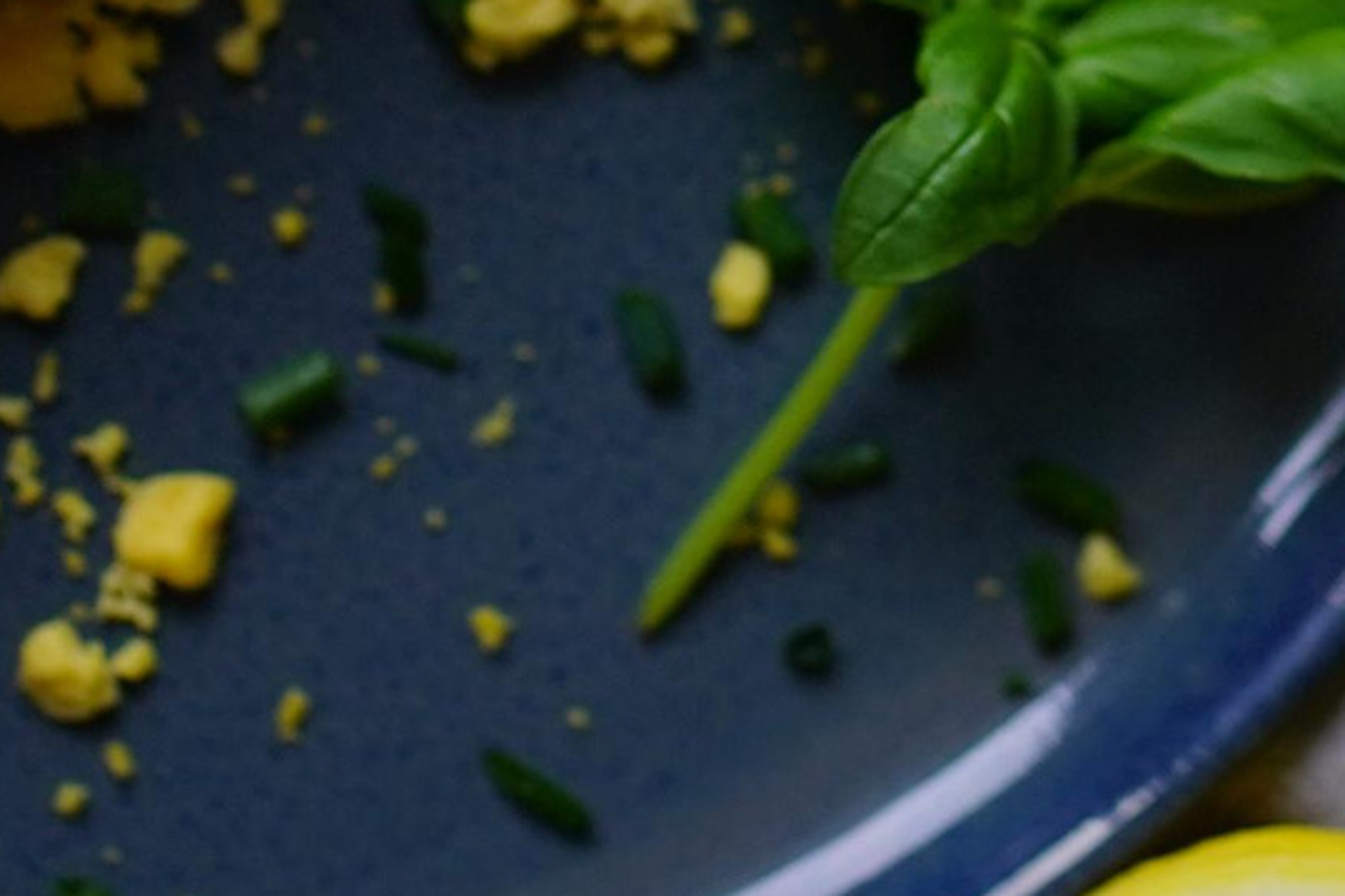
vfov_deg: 3.4
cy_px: -553
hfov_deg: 5.1
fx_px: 15088
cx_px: 1265
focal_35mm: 404
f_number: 3.5
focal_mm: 85
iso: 320
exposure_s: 1/320
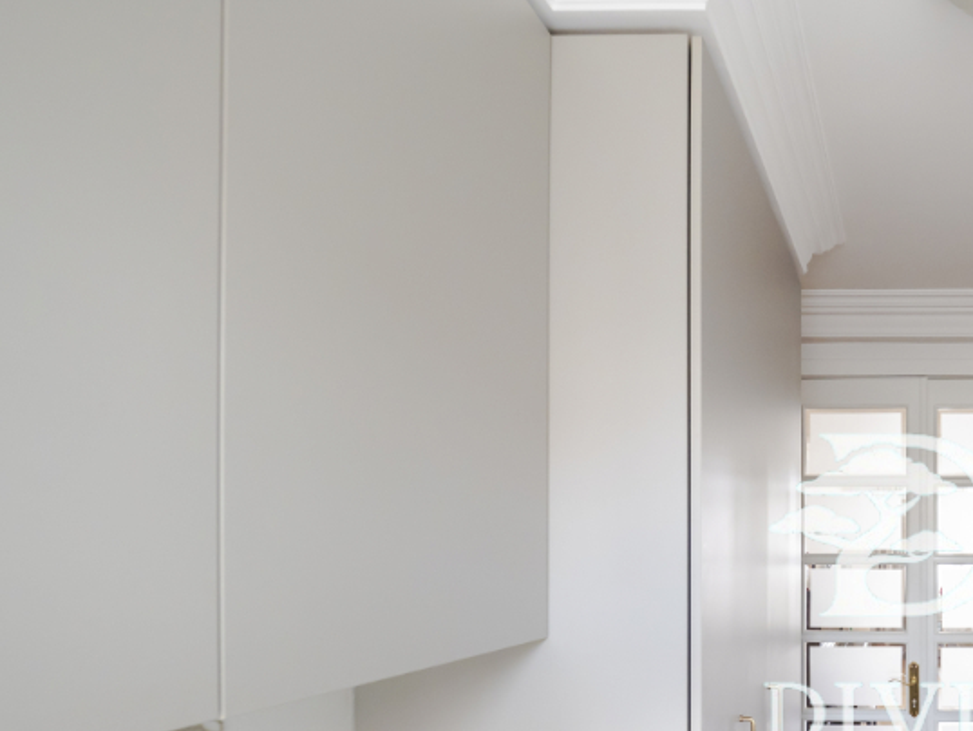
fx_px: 731
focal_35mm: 26
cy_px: 552
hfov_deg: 56.7
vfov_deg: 50.8
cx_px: 899
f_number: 4
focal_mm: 7
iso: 400
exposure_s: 1/10
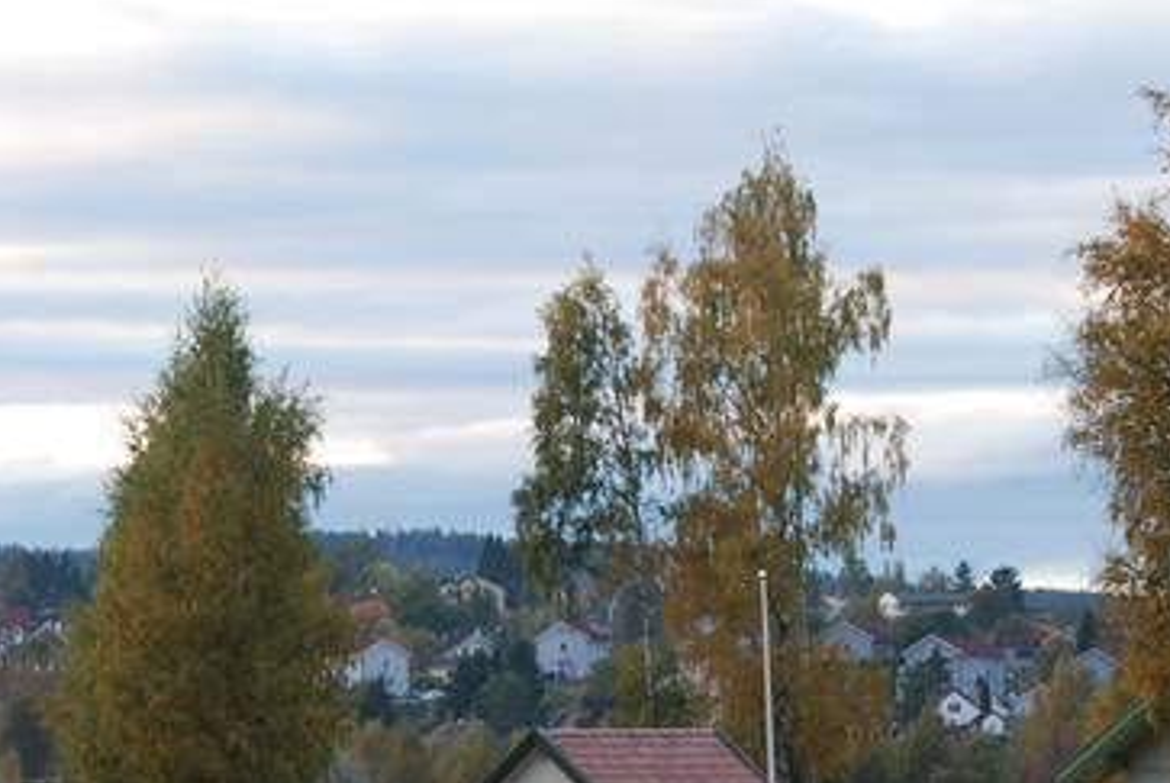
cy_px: 967
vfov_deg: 4.9
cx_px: 471
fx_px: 9111
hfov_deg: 7.3
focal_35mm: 280
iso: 220
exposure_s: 1/125
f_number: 4.5
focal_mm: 70
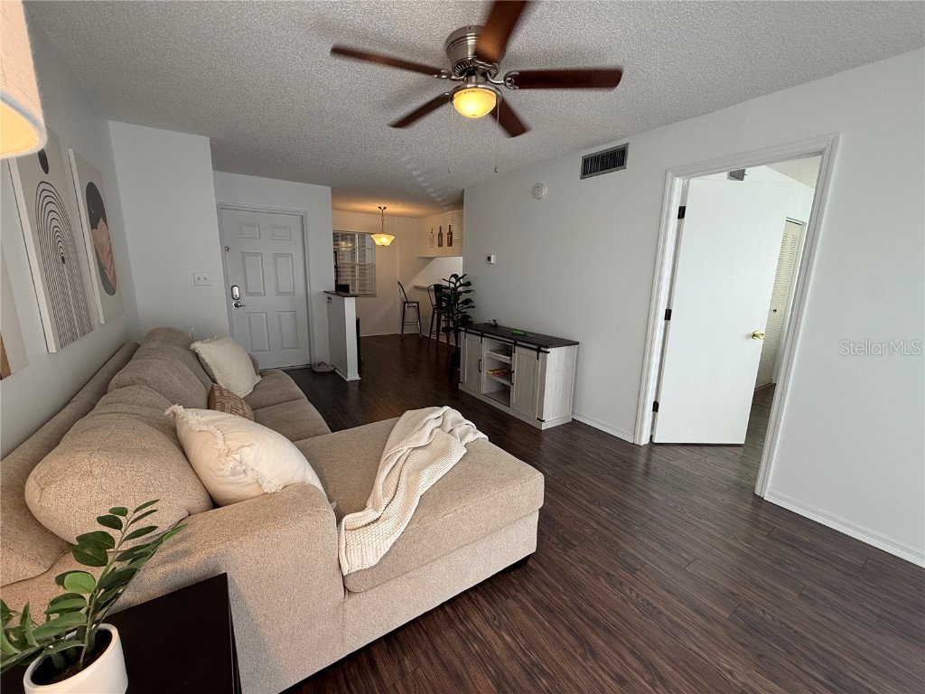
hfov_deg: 102.1
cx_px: 462
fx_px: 374
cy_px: 347
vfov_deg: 85.7
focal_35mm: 14
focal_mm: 2.22
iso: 125
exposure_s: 1/120
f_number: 2.2
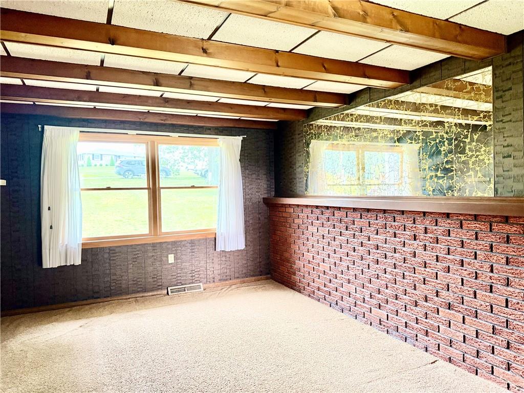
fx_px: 363
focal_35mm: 24
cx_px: 262
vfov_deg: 56.8
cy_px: 196
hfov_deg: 71.6
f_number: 1.78
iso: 640
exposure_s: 1/60
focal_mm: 6.76
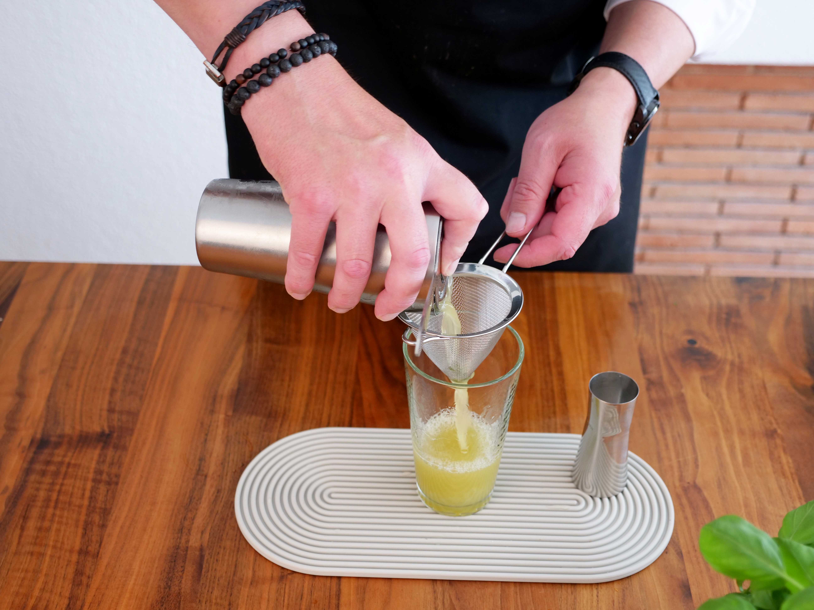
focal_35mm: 52
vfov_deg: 28.0
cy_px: 305
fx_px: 1223
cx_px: 407
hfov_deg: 36.8
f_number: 2.8
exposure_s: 1/60
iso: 320
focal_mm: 26
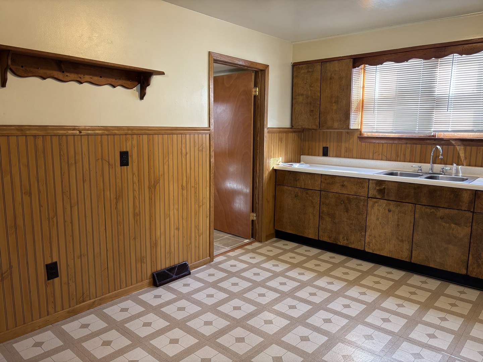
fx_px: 363
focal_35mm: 26
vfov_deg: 53.1
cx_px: 242
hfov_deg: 67.3
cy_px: 181
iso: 200
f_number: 1.6
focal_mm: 5.96
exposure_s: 1/60
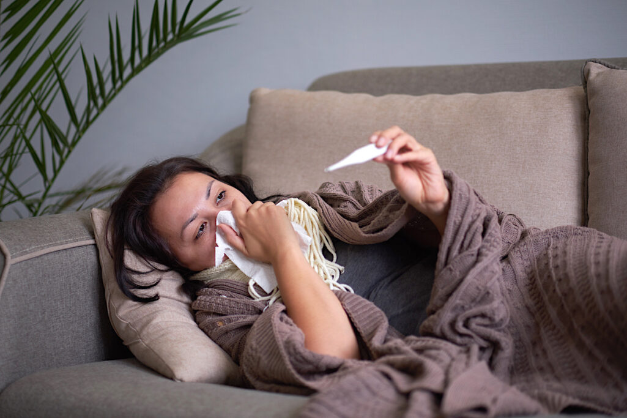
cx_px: 314
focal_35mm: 84
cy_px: 209
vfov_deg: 16.3
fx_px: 1463
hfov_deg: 24.2
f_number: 1.2
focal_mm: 56
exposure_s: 1/400
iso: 200
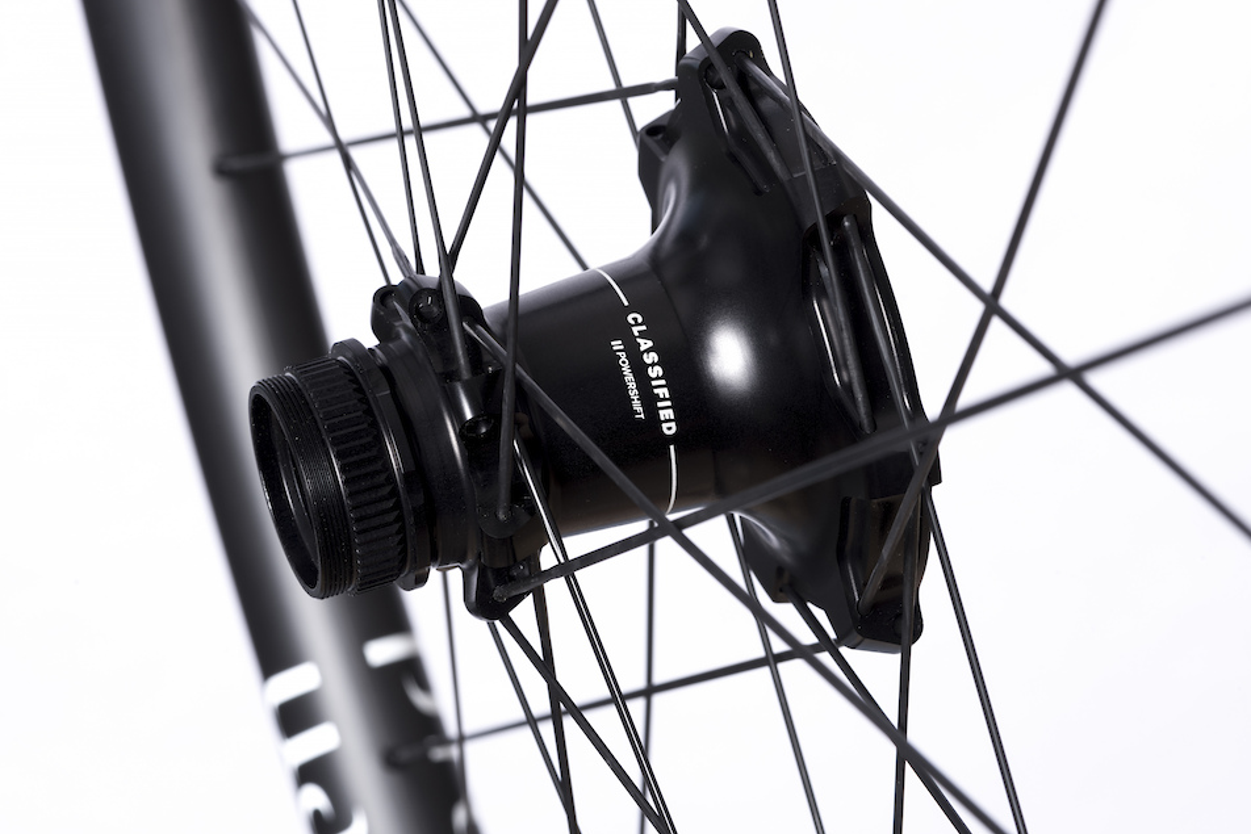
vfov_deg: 12.1
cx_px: 626
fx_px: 3927
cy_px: 395
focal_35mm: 113
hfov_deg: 18.1
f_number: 16
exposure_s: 1/125
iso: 125
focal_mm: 105
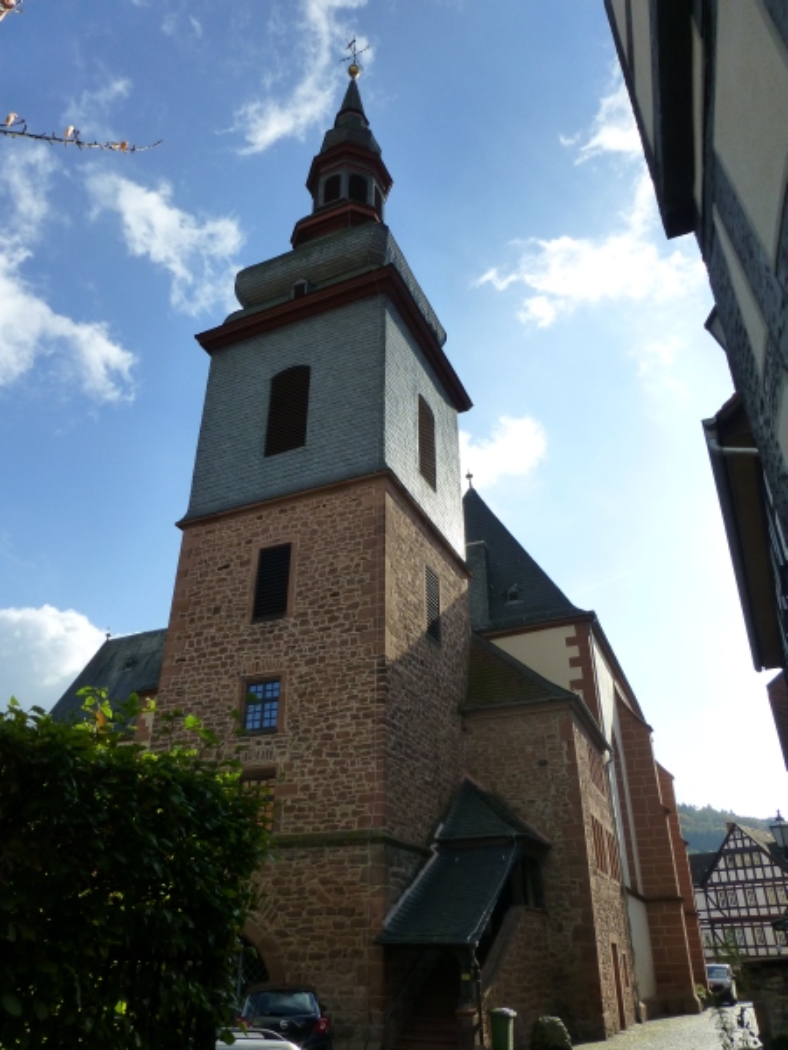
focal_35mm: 25
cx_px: 394
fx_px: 759
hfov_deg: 54.9
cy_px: 525
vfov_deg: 69.4
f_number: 4
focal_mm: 4.3
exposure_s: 1/800
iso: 160
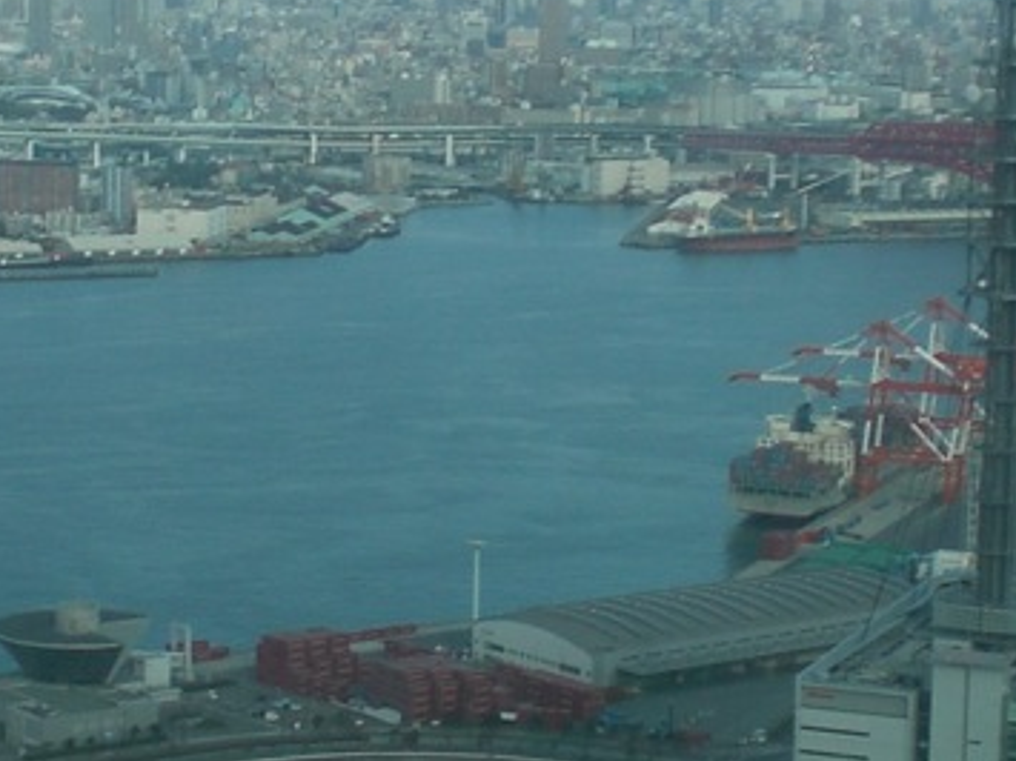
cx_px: 401
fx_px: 3139
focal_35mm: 107
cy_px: 295
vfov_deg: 13.8
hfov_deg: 18.4
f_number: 3.1
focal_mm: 6.3
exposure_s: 1/250
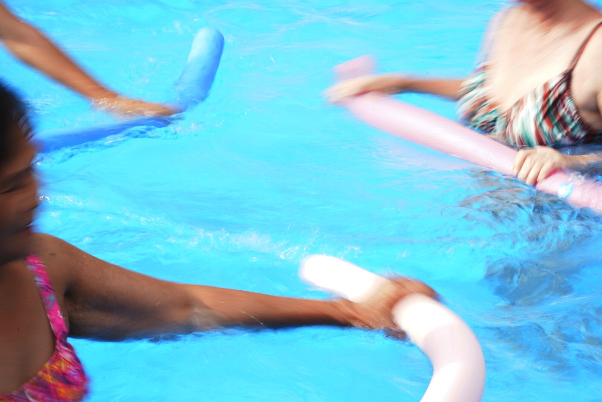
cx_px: 301
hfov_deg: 19.4
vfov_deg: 13.1
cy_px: 201
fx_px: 1757
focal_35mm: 105
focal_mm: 105
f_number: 22
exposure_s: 1/13
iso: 320
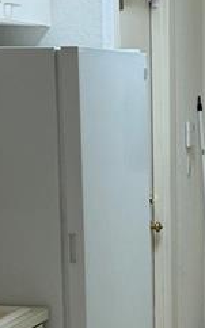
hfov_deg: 10.2
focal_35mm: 126
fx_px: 1128
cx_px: 255
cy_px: 263
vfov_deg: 16.5
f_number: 1.78
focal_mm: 6.76
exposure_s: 1/120
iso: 125
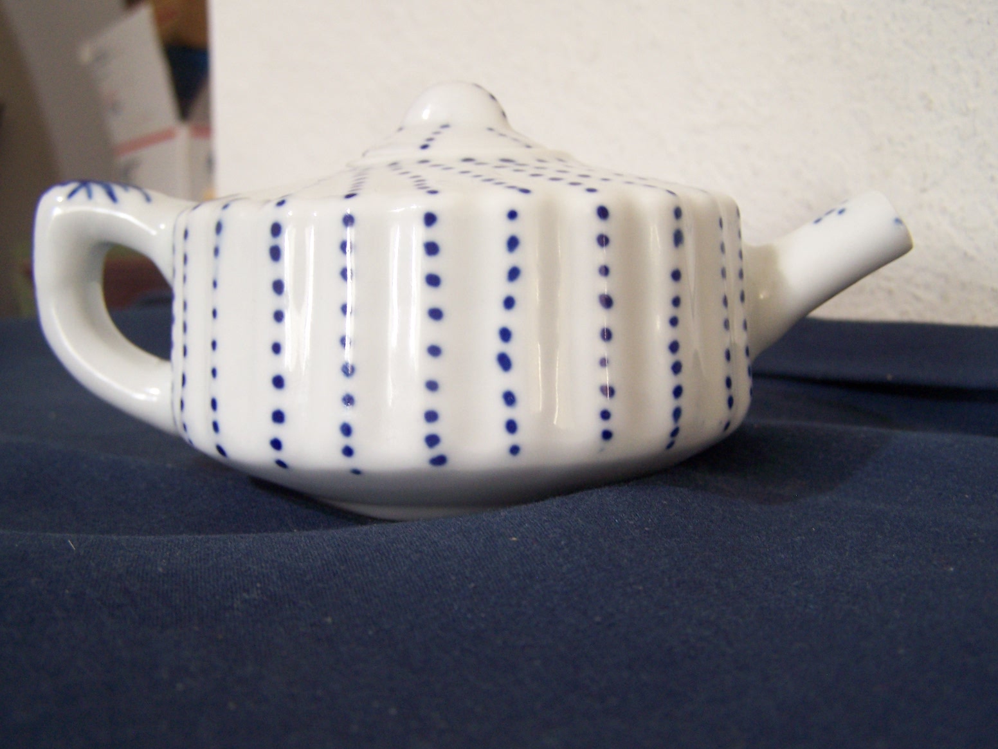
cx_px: 499
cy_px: 374
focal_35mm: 38
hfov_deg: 49.0
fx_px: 1096
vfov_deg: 37.7
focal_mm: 6.3
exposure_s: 1/8
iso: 140
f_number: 2.8
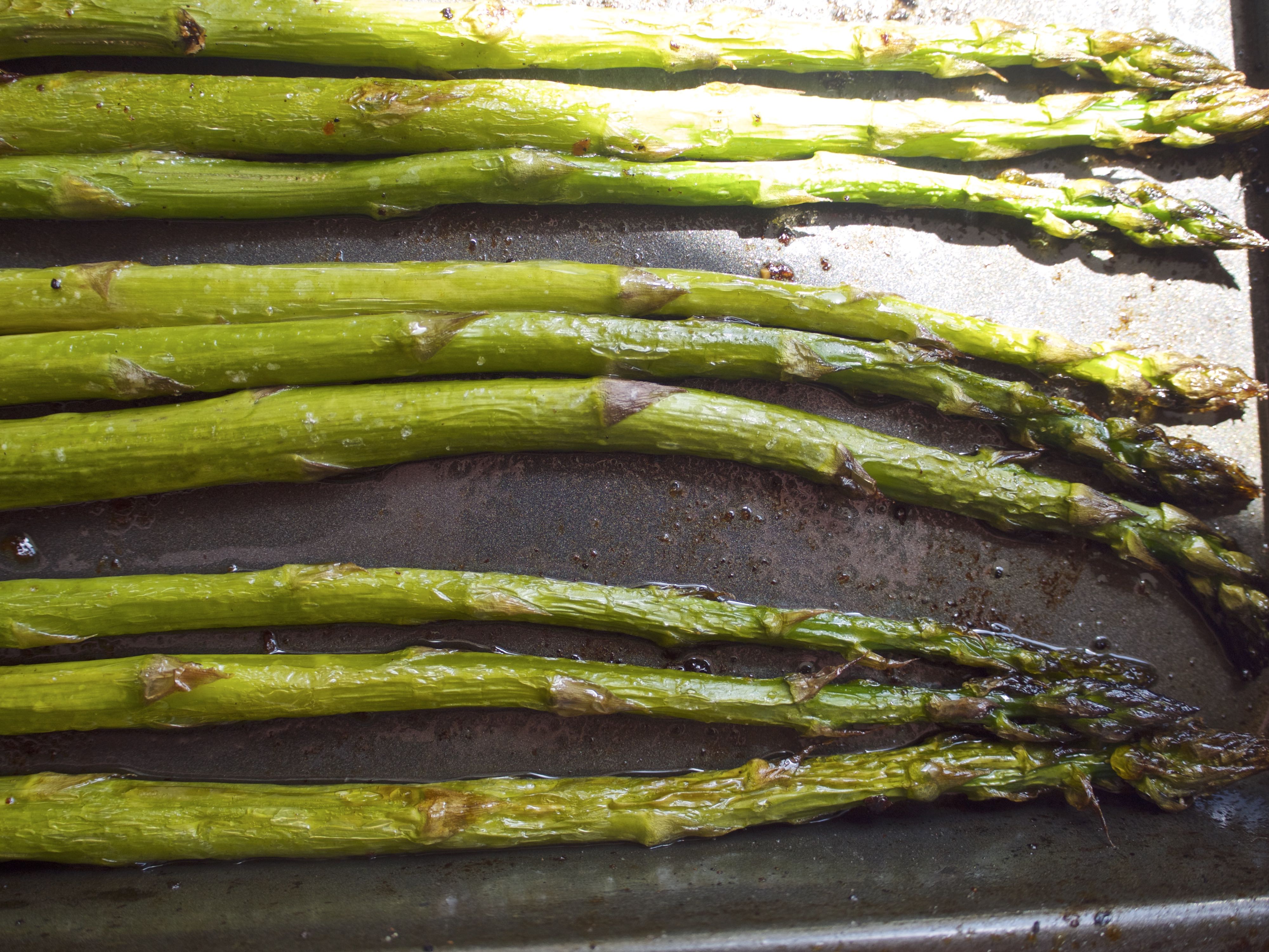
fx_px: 1320
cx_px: 634
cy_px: 476
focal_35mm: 36
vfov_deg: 39.7
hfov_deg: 51.4
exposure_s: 1/80
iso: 100
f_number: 4
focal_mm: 18
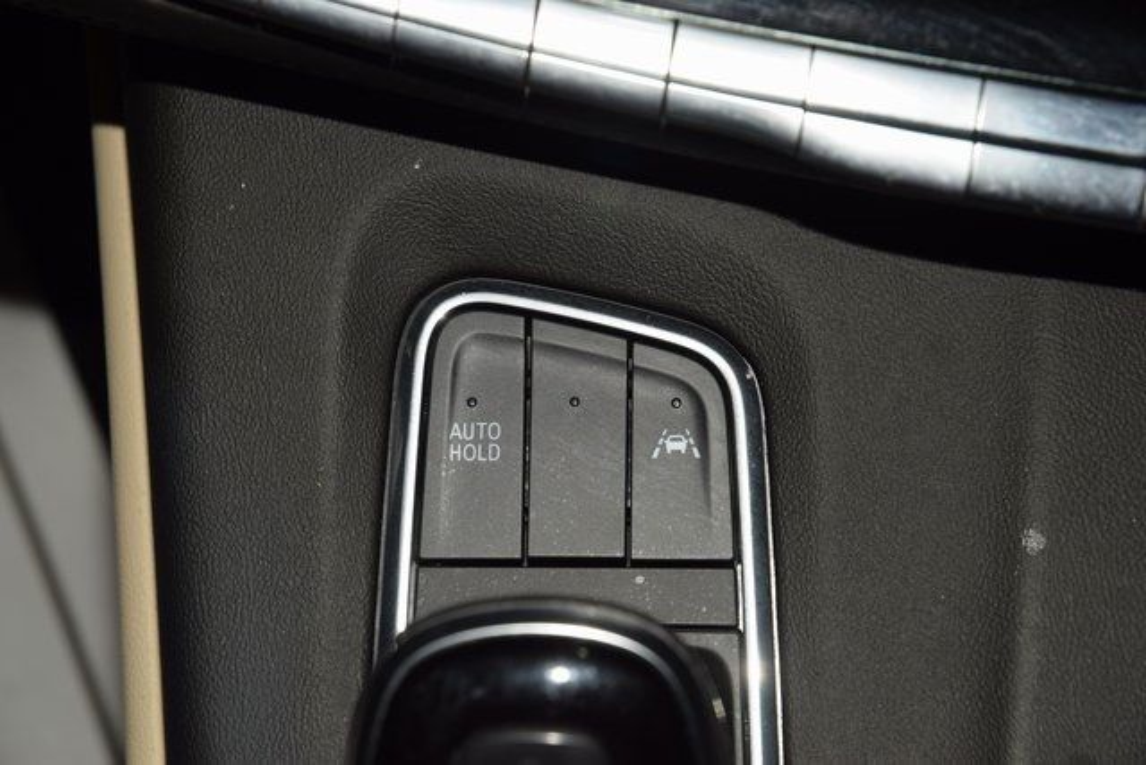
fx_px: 3343
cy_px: 382
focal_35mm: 105
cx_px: 573
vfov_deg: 13.0
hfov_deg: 19.5
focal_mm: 70
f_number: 8
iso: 100
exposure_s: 1/125
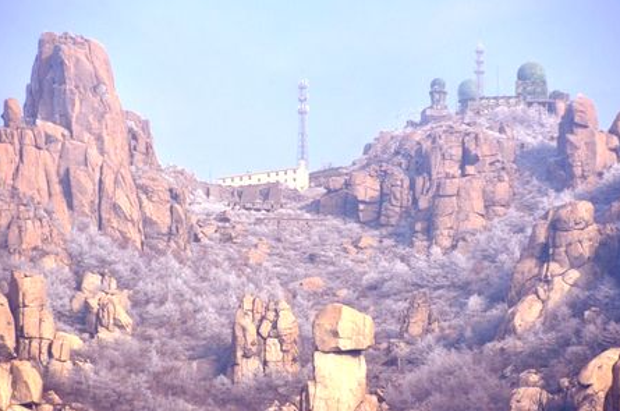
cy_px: 197
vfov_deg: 3.7
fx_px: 6378
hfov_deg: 5.6
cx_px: 325
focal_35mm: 371
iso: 200
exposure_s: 1/640
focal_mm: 200
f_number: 7.1
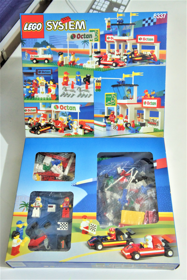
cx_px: 94
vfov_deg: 49.6
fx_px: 304
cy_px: 140
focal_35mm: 39
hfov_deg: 34.2
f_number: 4
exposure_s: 1/20
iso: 1600
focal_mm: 26
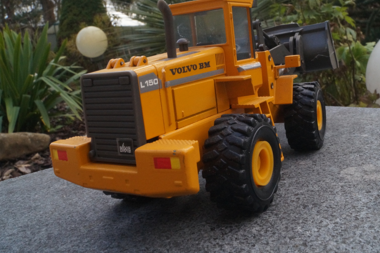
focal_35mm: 40
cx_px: 226
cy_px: 113
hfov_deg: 48.2
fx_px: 422
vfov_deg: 33.3
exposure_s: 1/60
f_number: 25
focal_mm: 22
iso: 1600
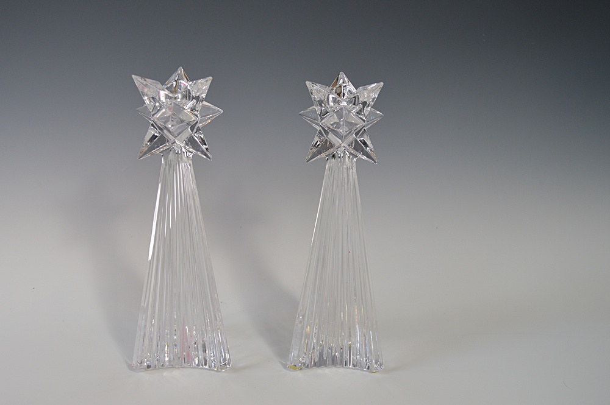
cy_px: 202
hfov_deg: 49.6
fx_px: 660
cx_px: 305
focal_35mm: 39
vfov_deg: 34.2
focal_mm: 26
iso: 400
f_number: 5
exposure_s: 1/100
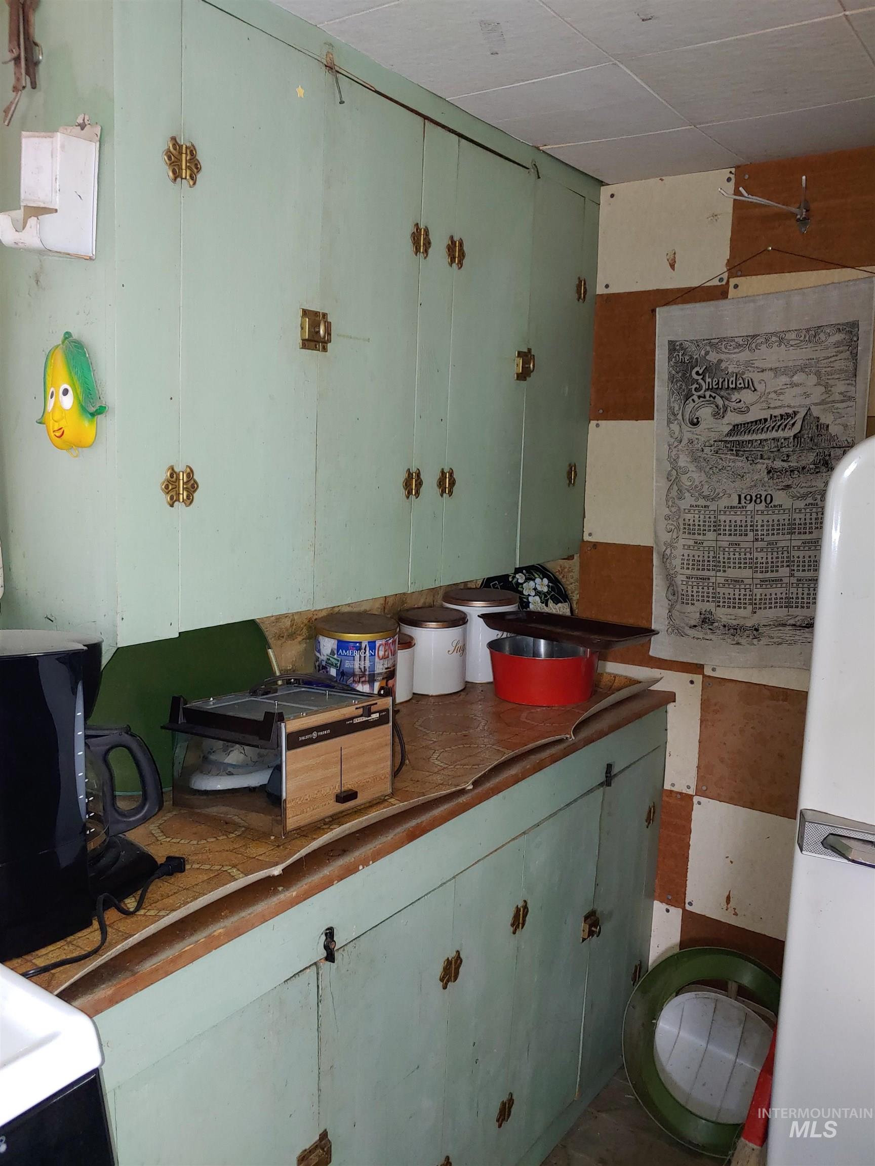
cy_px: 583
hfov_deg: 54.9
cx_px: 438
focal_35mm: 25
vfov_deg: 69.4
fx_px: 843
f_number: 1.5
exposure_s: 1/30
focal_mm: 4.23
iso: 150
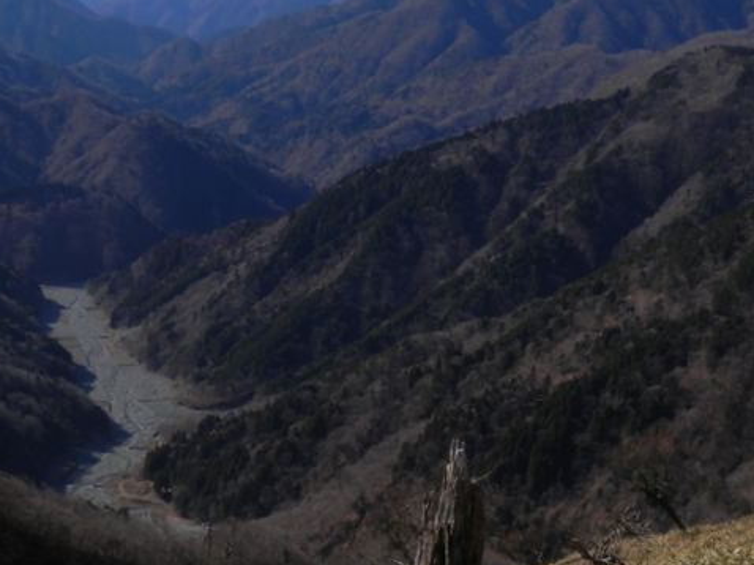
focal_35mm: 67
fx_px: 1459
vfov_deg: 21.8
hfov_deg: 28.9
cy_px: 170
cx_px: 303
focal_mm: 7.3
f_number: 10.4
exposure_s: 1/160
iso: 80
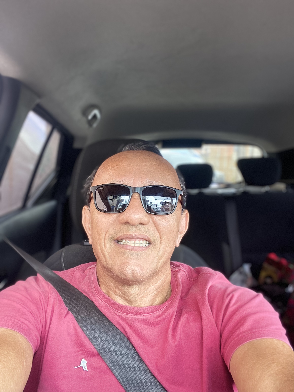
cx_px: 147
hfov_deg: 46.8
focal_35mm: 30
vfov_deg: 60.0
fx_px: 340
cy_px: 196
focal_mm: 2.71
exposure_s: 1/122
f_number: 2.2
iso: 80
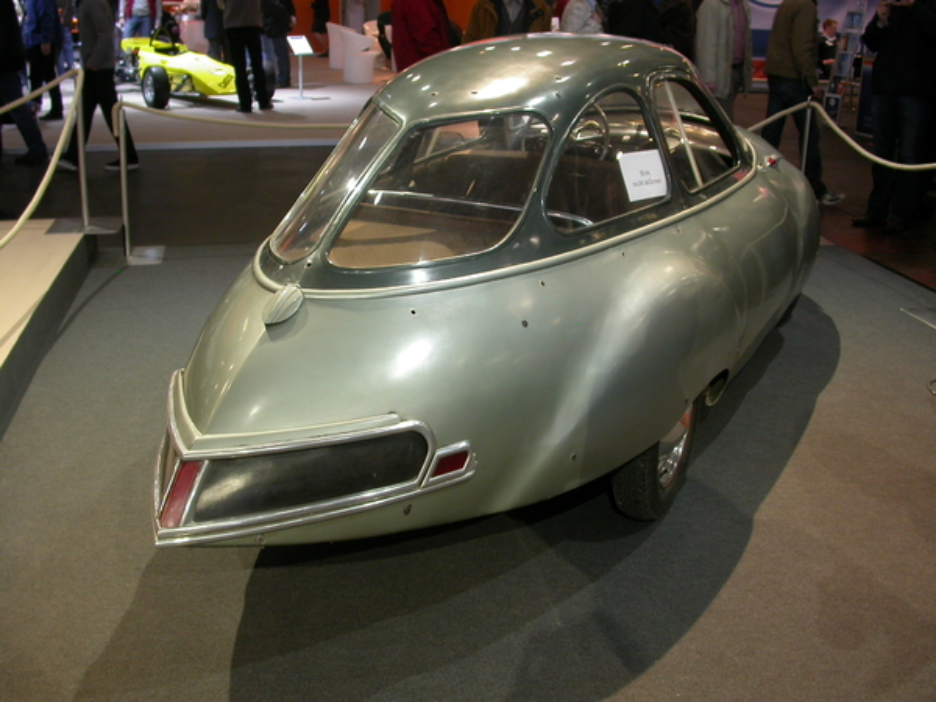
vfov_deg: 37.7
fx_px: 1028
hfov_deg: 49.0
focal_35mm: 38
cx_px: 468
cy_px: 351
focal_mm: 7.85
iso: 100
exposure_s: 1/37.2
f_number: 2.6
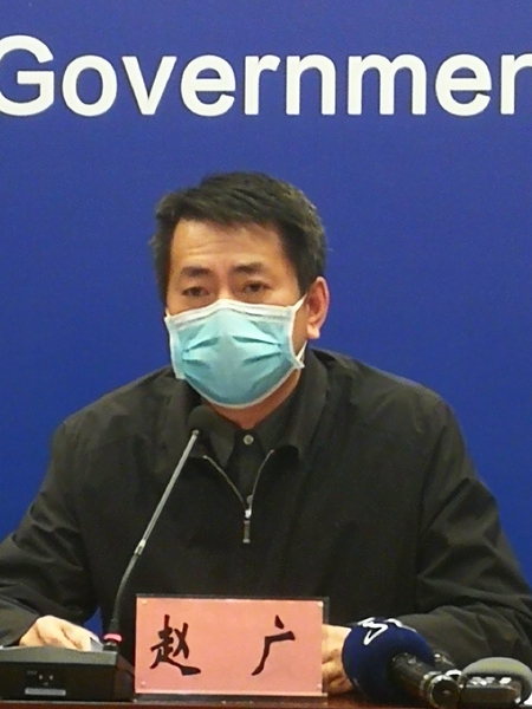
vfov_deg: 9.9
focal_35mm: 200
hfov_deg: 7.4
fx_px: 4098
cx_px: 266
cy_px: 354
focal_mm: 3.95
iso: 200
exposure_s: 1/33.3
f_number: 2.2
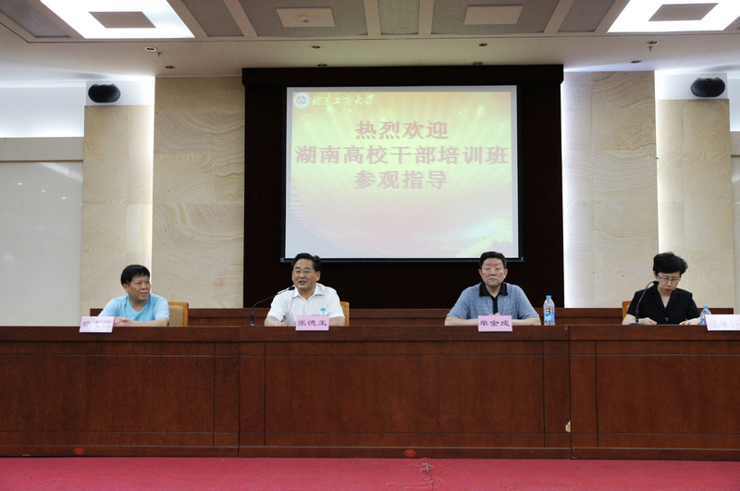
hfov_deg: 46.5
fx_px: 862
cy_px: 246
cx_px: 370
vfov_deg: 31.8
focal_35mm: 42
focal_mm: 28
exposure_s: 1/125
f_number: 5
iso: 1600
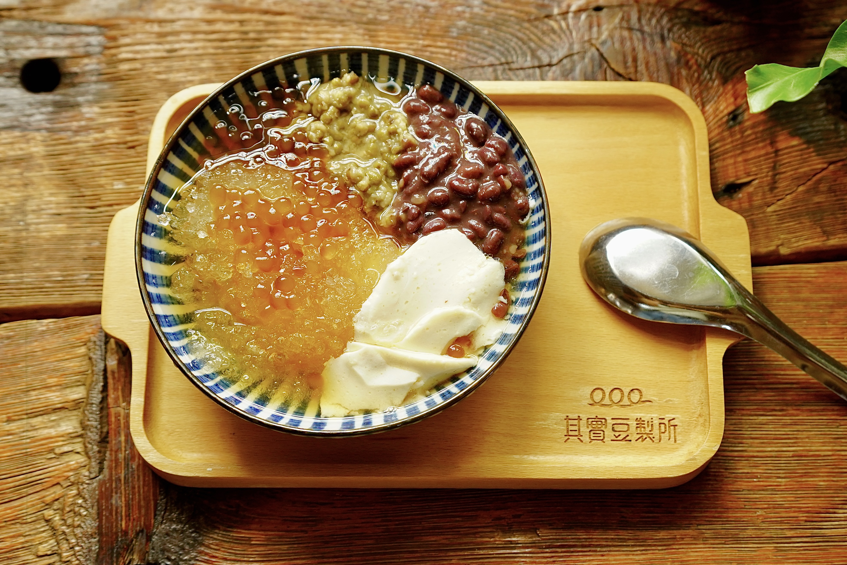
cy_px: 282
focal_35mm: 60
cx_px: 424
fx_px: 1412
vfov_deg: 22.6
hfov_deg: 33.4
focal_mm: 40
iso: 1000
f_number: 3.5
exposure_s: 1/200
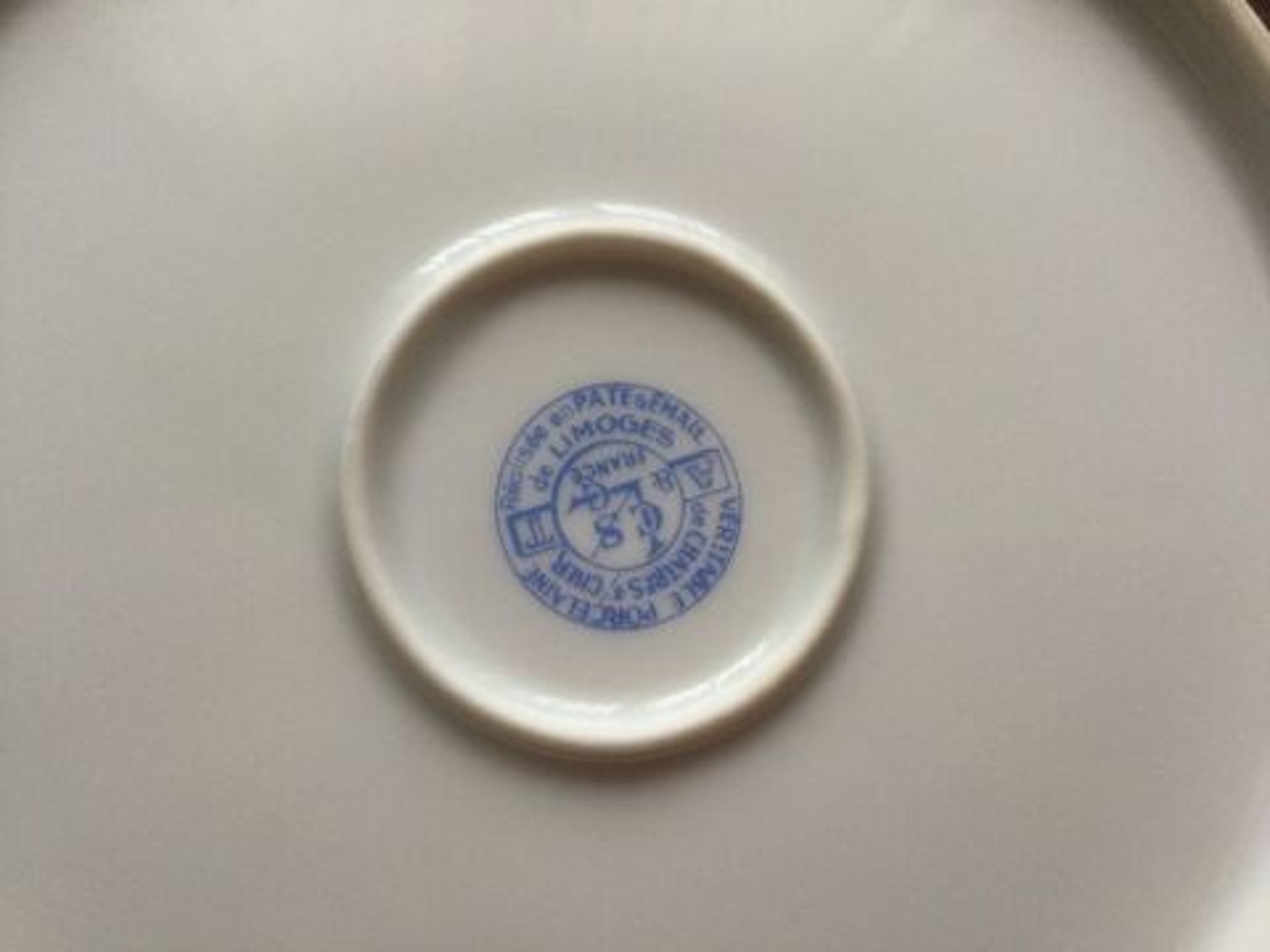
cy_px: 476
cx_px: 635
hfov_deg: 58.4
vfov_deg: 45.4
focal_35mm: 31
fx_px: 1137
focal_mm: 3.3
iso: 64
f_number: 2.4
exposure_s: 1/33
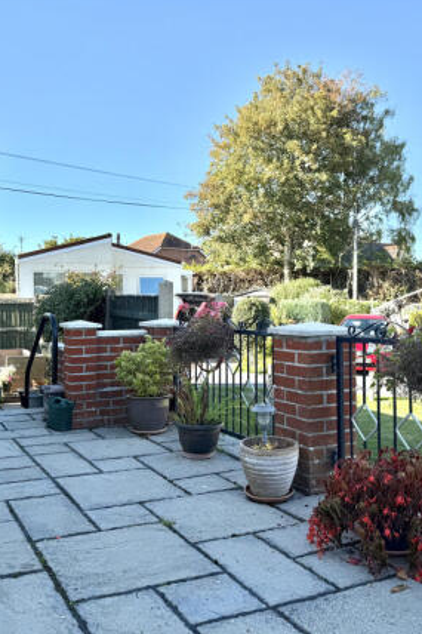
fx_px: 598
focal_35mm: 34
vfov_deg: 55.8
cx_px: 204
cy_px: 318
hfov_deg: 38.8
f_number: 1.78
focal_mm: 6.76
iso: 80
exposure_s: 1/2000
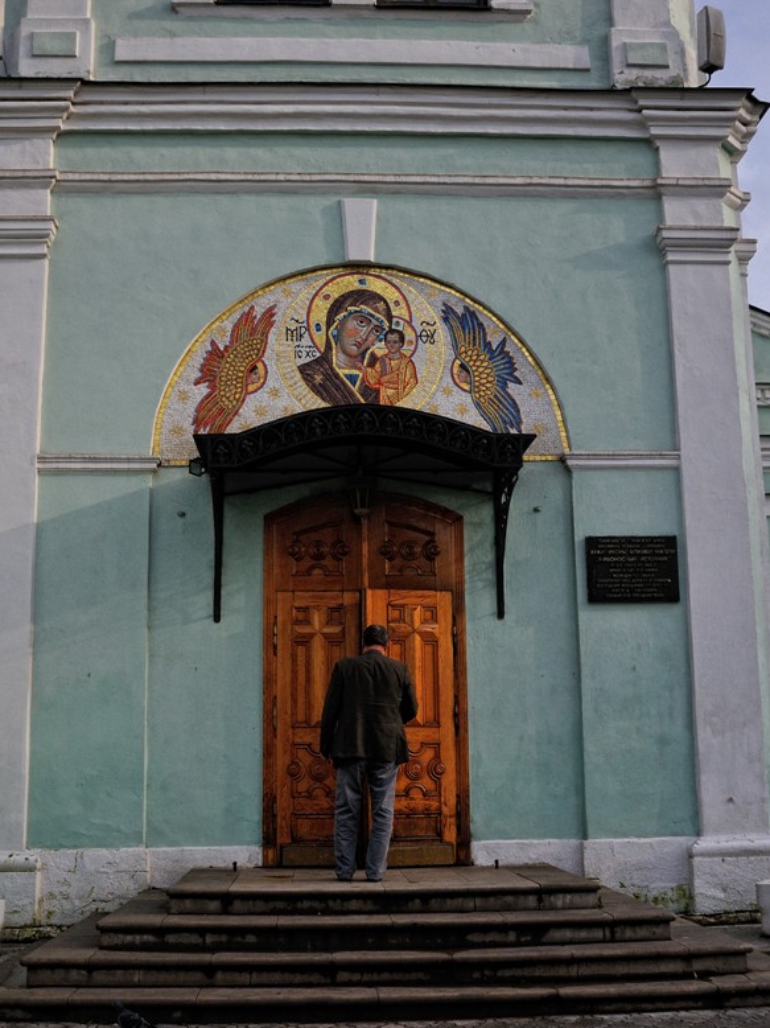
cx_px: 377
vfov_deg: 46.8
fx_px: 1187
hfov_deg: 35.9
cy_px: 522
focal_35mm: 40
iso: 500
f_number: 8
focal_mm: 24
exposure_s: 1/1000
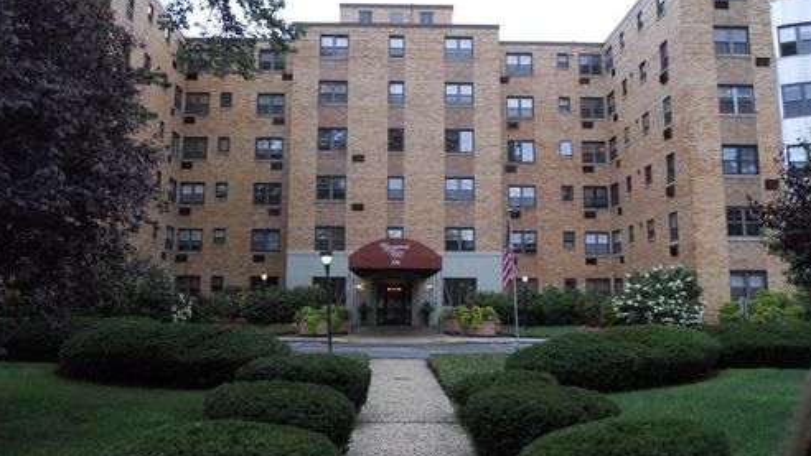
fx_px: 667
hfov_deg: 62.6
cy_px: 193
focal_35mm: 31
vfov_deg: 37.7
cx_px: 404
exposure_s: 1/125
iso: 400
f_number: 2.7
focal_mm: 5
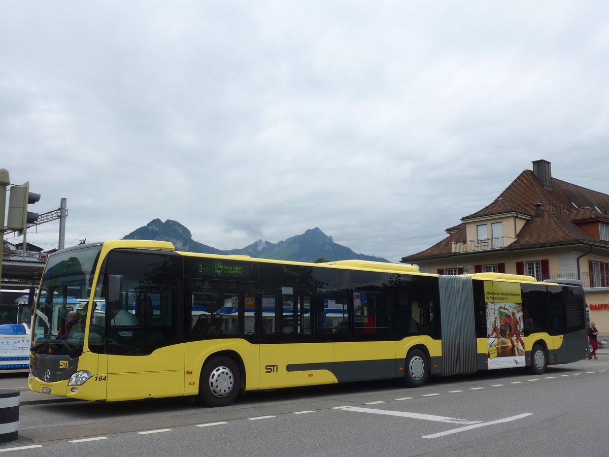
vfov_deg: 36.8
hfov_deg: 47.9
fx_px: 686
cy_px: 228
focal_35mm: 39
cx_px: 304
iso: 80
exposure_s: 1/1000
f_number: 2.8
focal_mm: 8
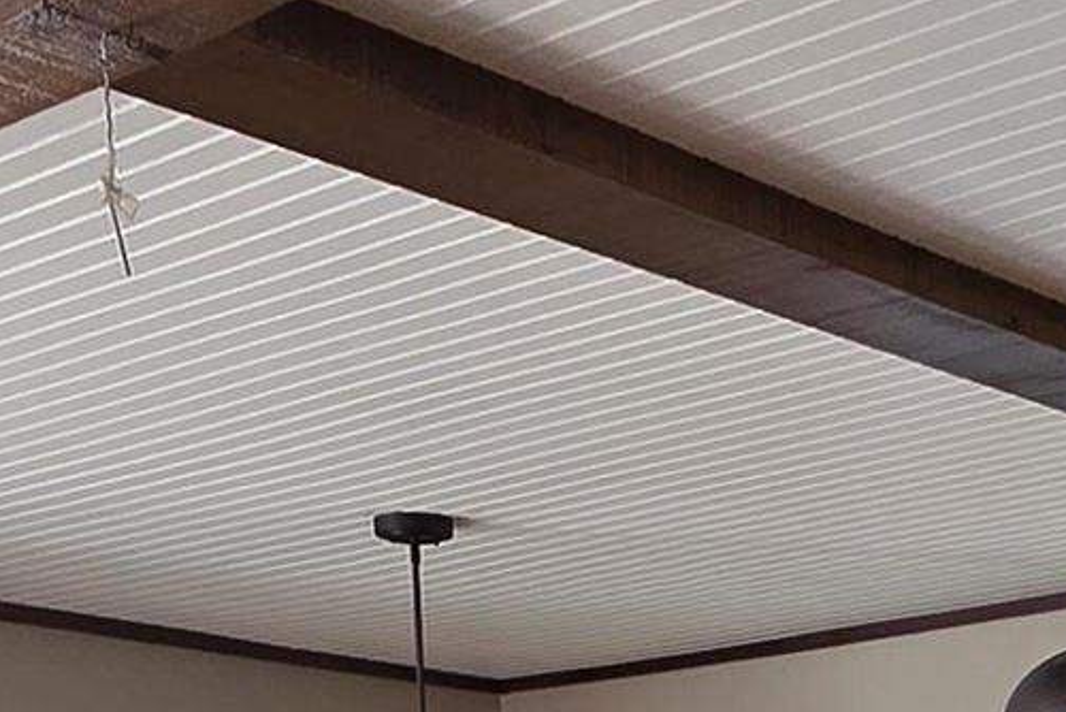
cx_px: 1021
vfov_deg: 14.1
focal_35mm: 83
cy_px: 1377
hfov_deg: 23.6
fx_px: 2459
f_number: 1.9
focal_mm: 2.2
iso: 125
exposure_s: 1/120
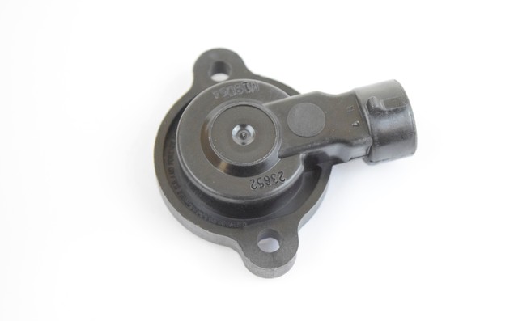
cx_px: 258
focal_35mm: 77
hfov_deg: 26.8
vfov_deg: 16.9
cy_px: 154
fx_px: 1079
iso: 4500
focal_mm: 50
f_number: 5.6
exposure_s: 1/60
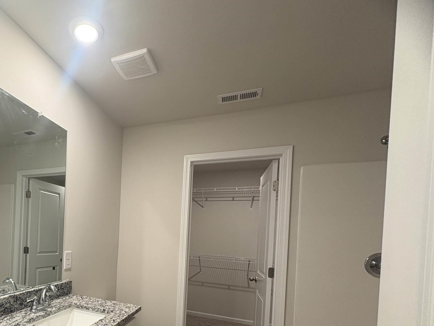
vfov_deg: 60.6
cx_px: 111
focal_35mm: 21
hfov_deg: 73.7
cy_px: 237
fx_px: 263
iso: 125
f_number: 2.2
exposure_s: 1/60
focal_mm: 2.22
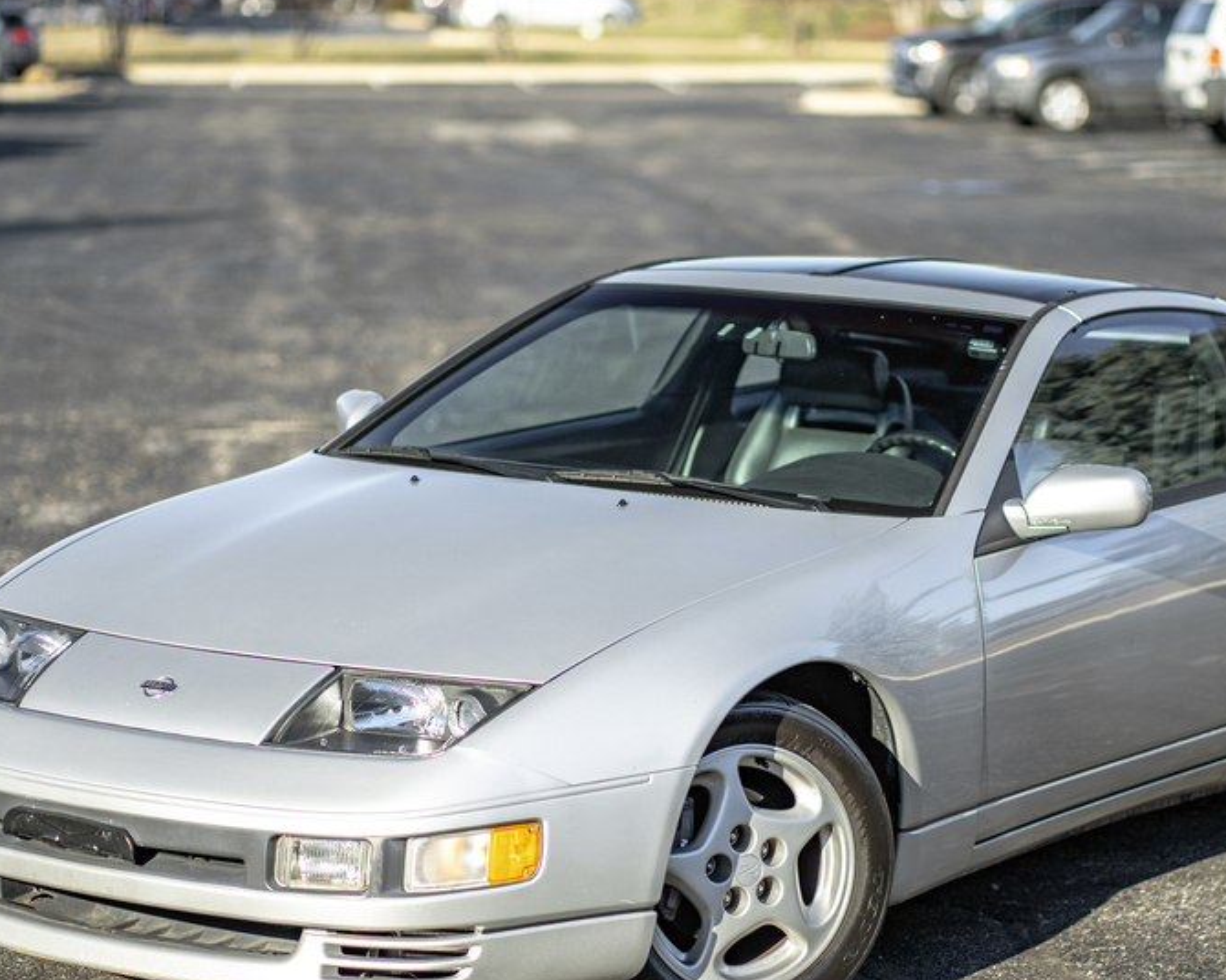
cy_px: 513
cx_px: 690
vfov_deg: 13.0
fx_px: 4318
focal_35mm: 119
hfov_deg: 16.2
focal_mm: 85
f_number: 1.8
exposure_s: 1/1000
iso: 100
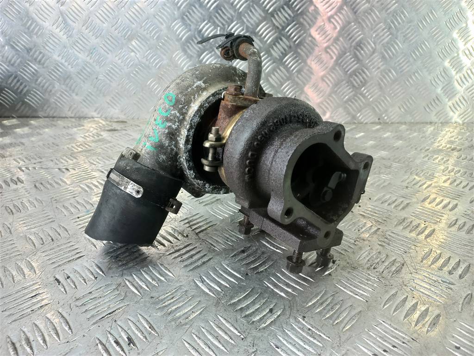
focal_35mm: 25
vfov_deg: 54.9
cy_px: 178
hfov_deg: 69.4
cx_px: 237
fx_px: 342
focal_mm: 4.6
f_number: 1.8
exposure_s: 1/50
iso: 64
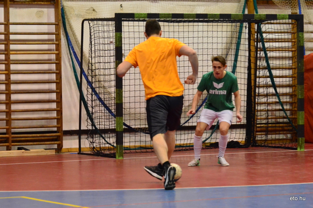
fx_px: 1432
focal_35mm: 165
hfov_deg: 12.5
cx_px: 156
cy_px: 104
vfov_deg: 8.3
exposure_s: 1/640
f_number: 5
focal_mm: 110
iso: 6400
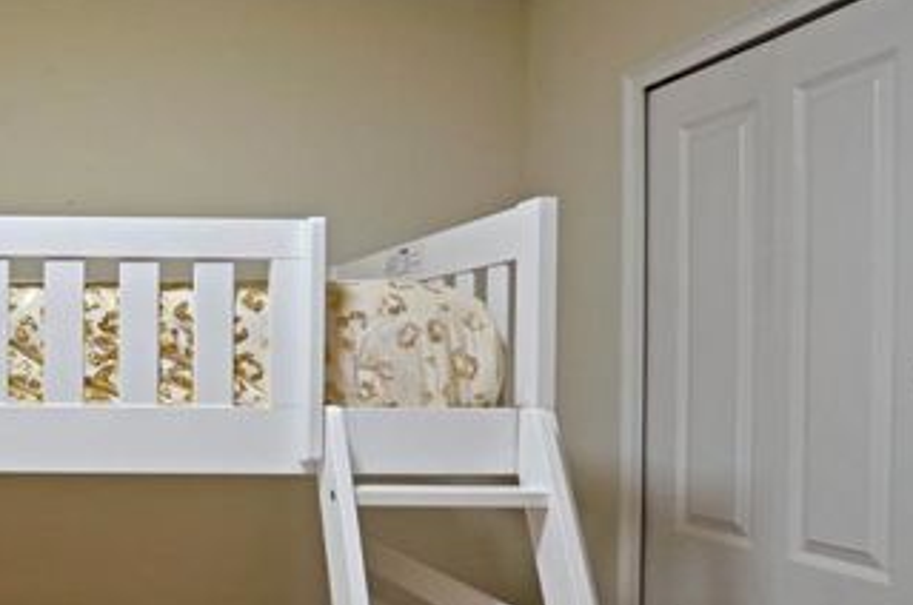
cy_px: 380
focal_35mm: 33
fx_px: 835
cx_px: 19
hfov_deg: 48.2
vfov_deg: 39.5
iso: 200
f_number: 4
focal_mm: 10
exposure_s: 1/30
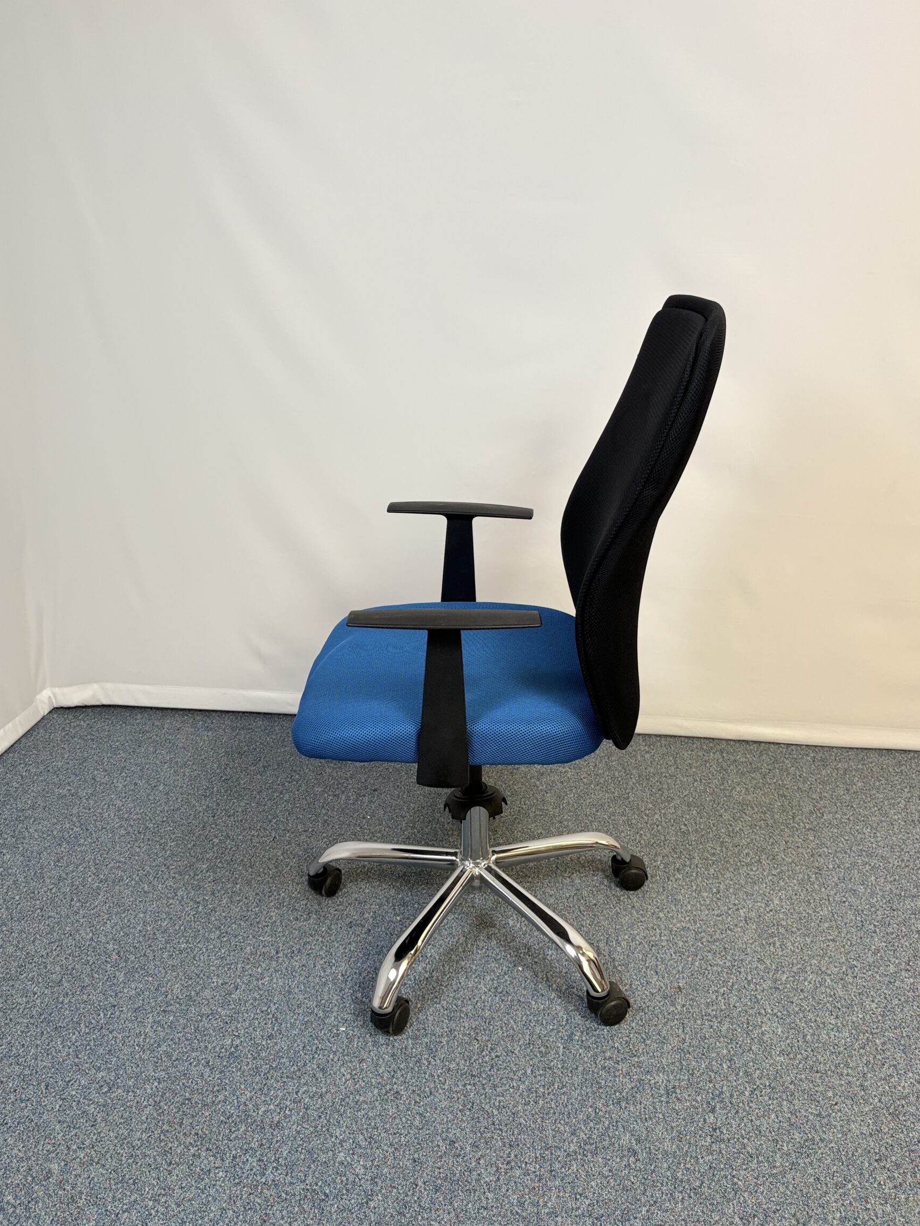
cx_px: 447
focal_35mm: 29
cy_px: 565
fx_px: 1028
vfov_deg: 61.6
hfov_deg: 48.2
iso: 100
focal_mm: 5.96
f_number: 1.6
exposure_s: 1/121
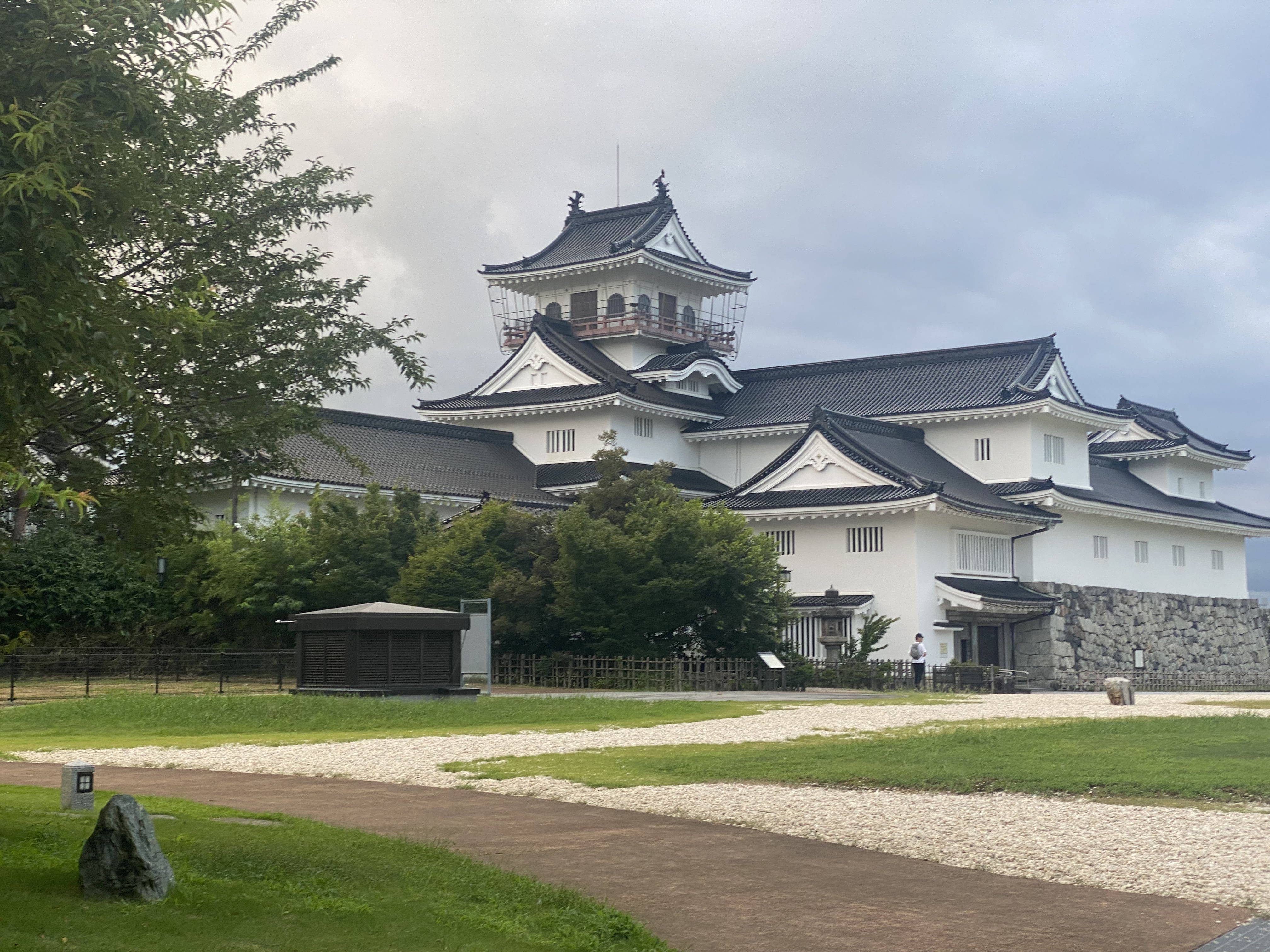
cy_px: 476
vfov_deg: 28.0
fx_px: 1908
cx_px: 635
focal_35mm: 52
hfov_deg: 36.8
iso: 20
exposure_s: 1/168
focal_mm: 6
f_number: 2
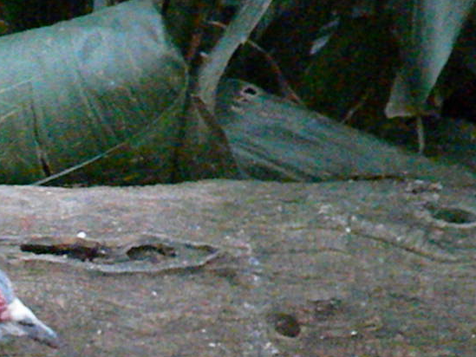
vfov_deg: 2.0
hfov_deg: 2.6
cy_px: 477
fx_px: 10425
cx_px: -176
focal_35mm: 758
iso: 2832
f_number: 5.3
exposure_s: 1/279
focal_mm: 46.2
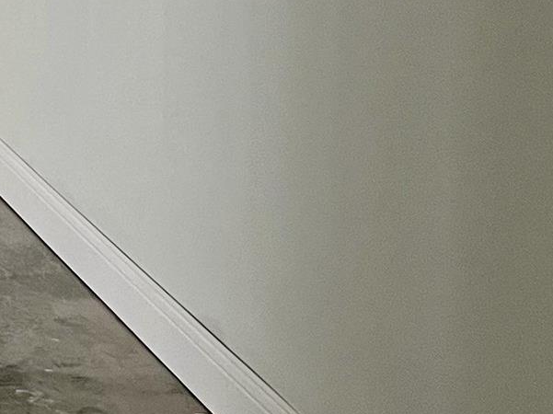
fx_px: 2123
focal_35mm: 133
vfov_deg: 10.7
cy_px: -215
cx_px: -339
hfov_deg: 13.7
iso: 125
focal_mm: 5.7
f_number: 1.5
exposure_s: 1/66
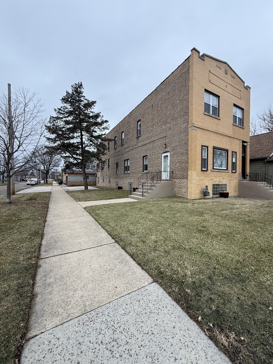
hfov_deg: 85.7
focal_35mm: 14
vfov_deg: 102.1
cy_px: 182
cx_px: 136
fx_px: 147
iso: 50
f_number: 2.2
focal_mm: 2.22
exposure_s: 1/220
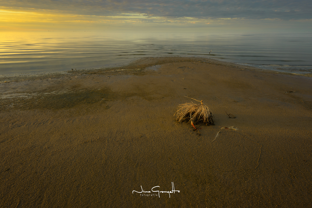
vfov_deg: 61.9
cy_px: 104
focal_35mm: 20
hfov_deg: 84.0
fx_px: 173
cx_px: 156
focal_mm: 20
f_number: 11
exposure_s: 1/2
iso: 100
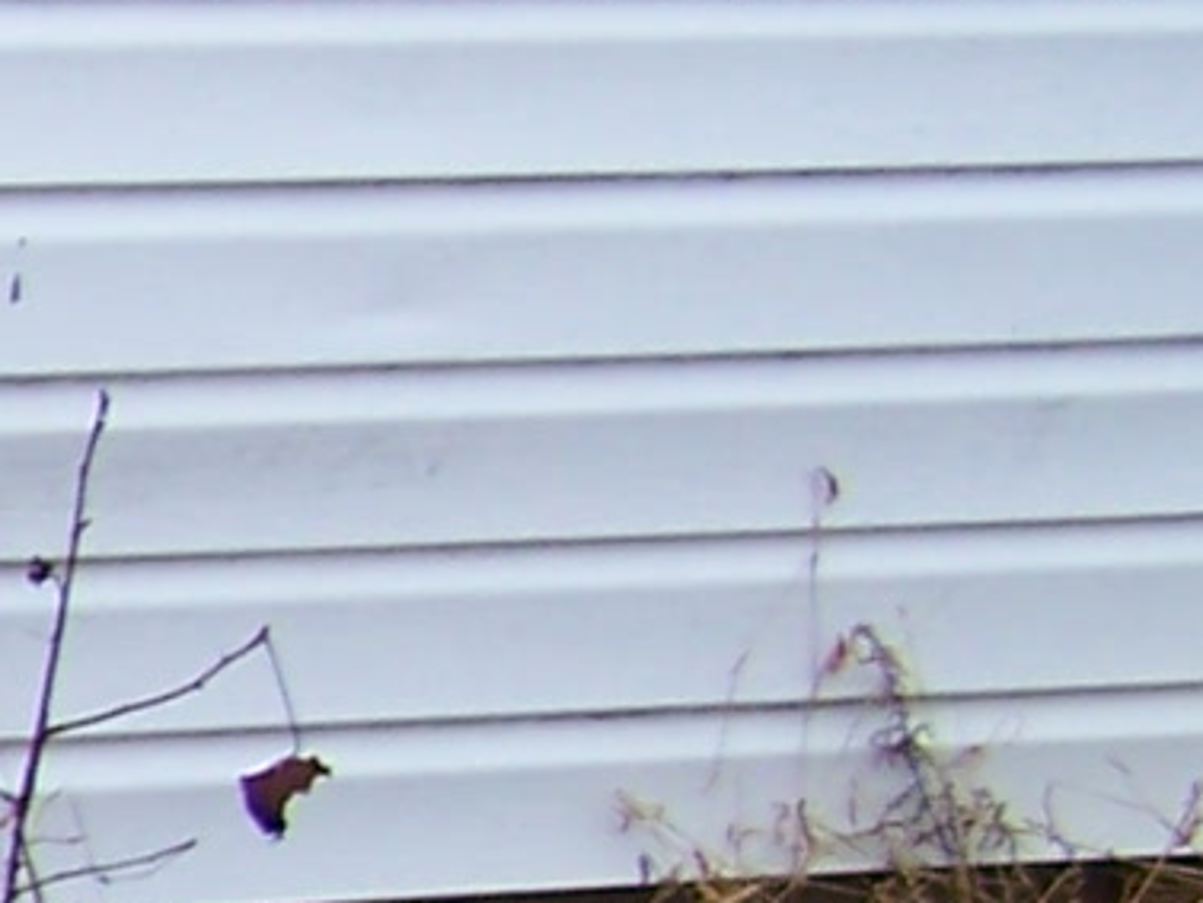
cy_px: 1627
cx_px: -2869
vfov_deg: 5.6
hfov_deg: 6.6
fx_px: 9073
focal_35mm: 261
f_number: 2.8
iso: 64
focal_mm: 6.3
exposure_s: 1/200
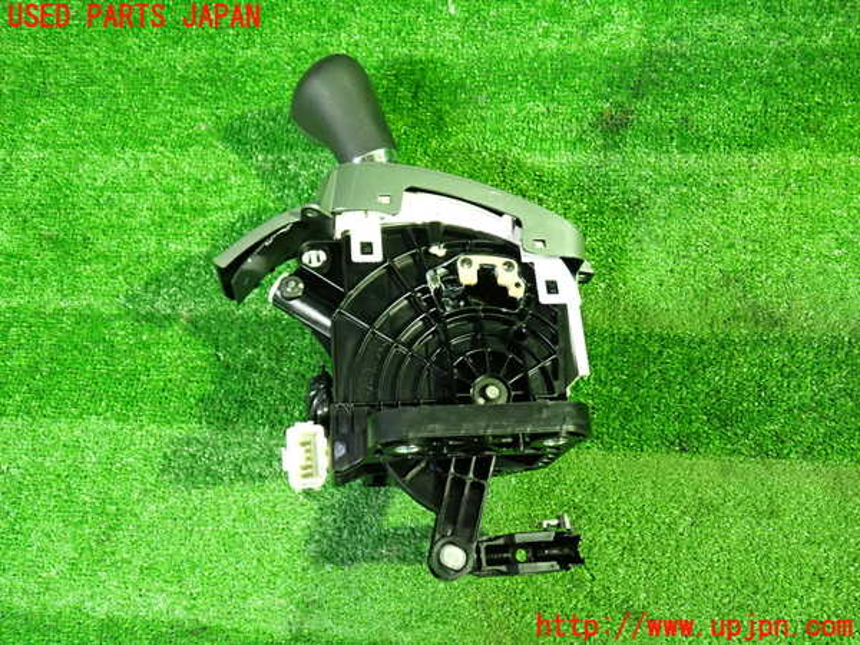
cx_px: 430
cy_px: 322
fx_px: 745
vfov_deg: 46.8
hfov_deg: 60.0
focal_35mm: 30
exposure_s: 1/25
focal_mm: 5.4
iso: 800
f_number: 2.3
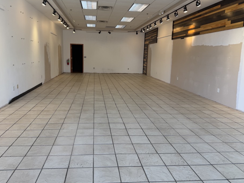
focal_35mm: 27
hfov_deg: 65.2
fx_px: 190
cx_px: 110
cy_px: 83
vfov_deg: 51.3
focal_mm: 6.76
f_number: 1.78
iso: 64
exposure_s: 1/168
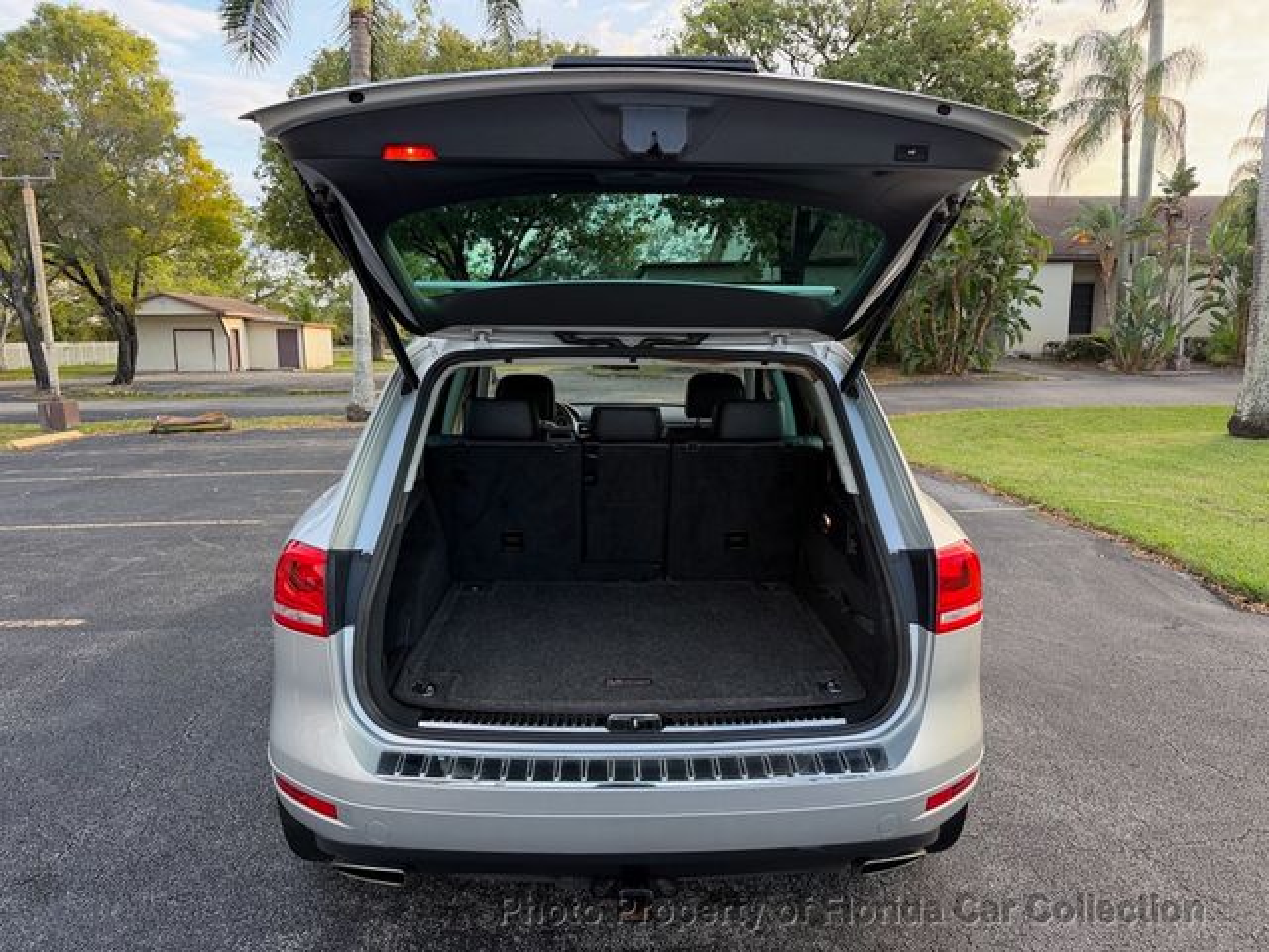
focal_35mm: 24
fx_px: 880
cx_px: 634
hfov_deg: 71.6
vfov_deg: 56.8
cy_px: 476
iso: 64
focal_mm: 6.76
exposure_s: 1/167
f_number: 1.78
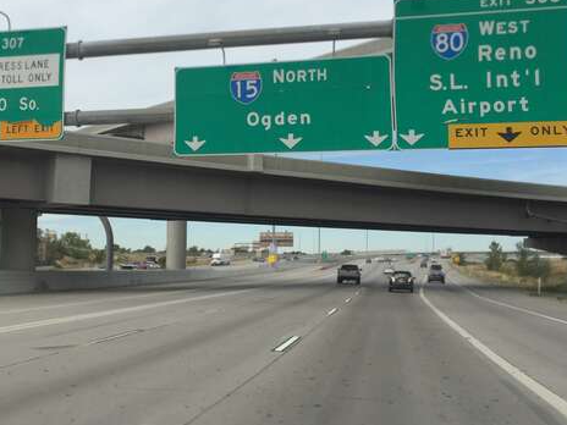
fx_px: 786
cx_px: 166
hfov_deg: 38.9
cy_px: 180
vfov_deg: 30.2
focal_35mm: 48
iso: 32
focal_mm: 4.15
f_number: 2.2
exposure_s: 1/2326
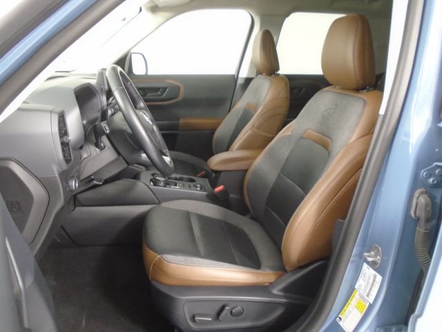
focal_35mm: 26
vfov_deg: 53.1
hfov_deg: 67.3
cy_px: 166
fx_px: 332
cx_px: 221
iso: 250
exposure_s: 1/30
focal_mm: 4.6
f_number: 3.2
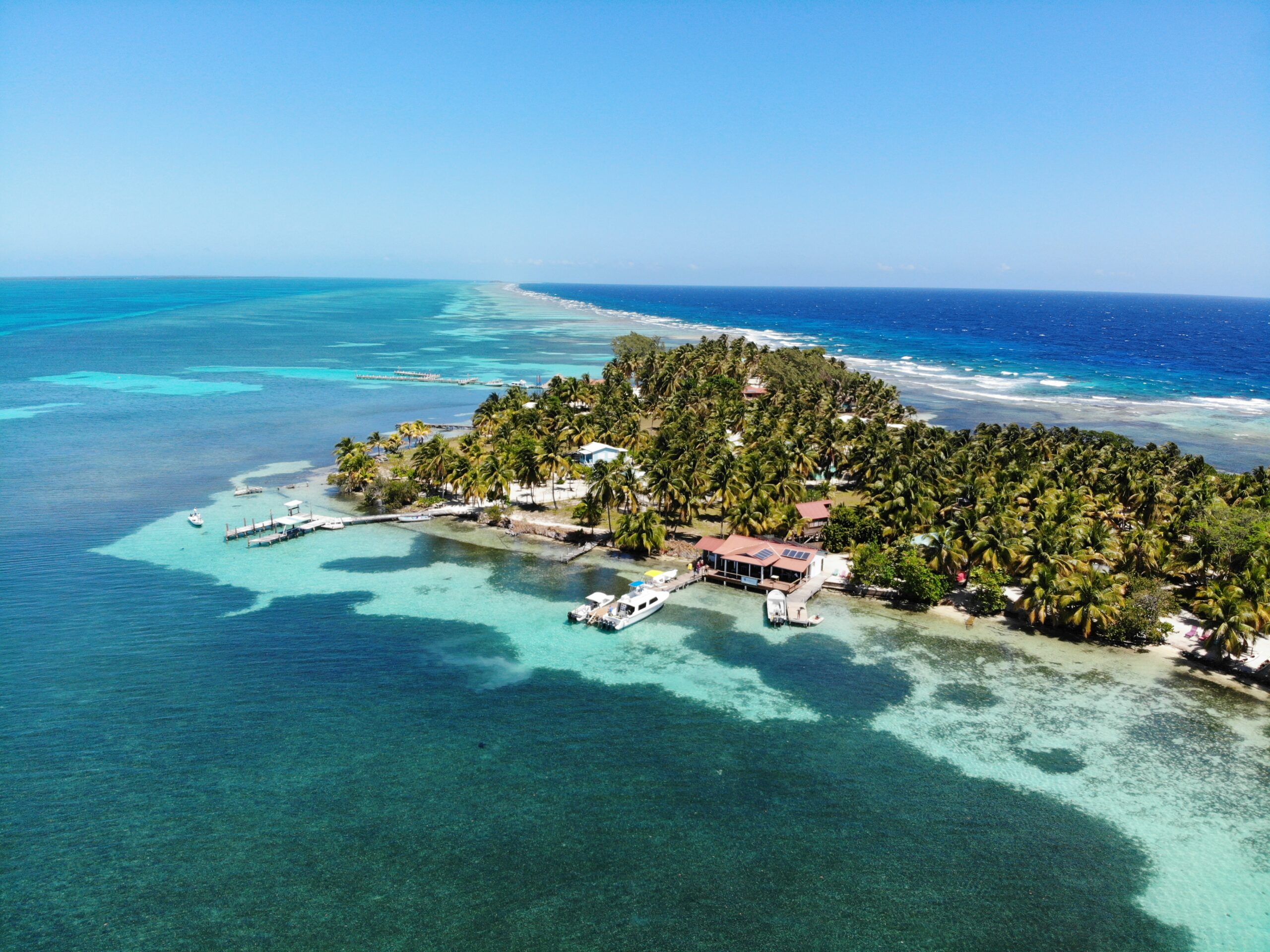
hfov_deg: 71.6
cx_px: 635
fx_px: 880
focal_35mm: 24
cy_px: 476
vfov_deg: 56.8
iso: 107
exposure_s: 1/970
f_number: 2.8
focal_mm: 4.5
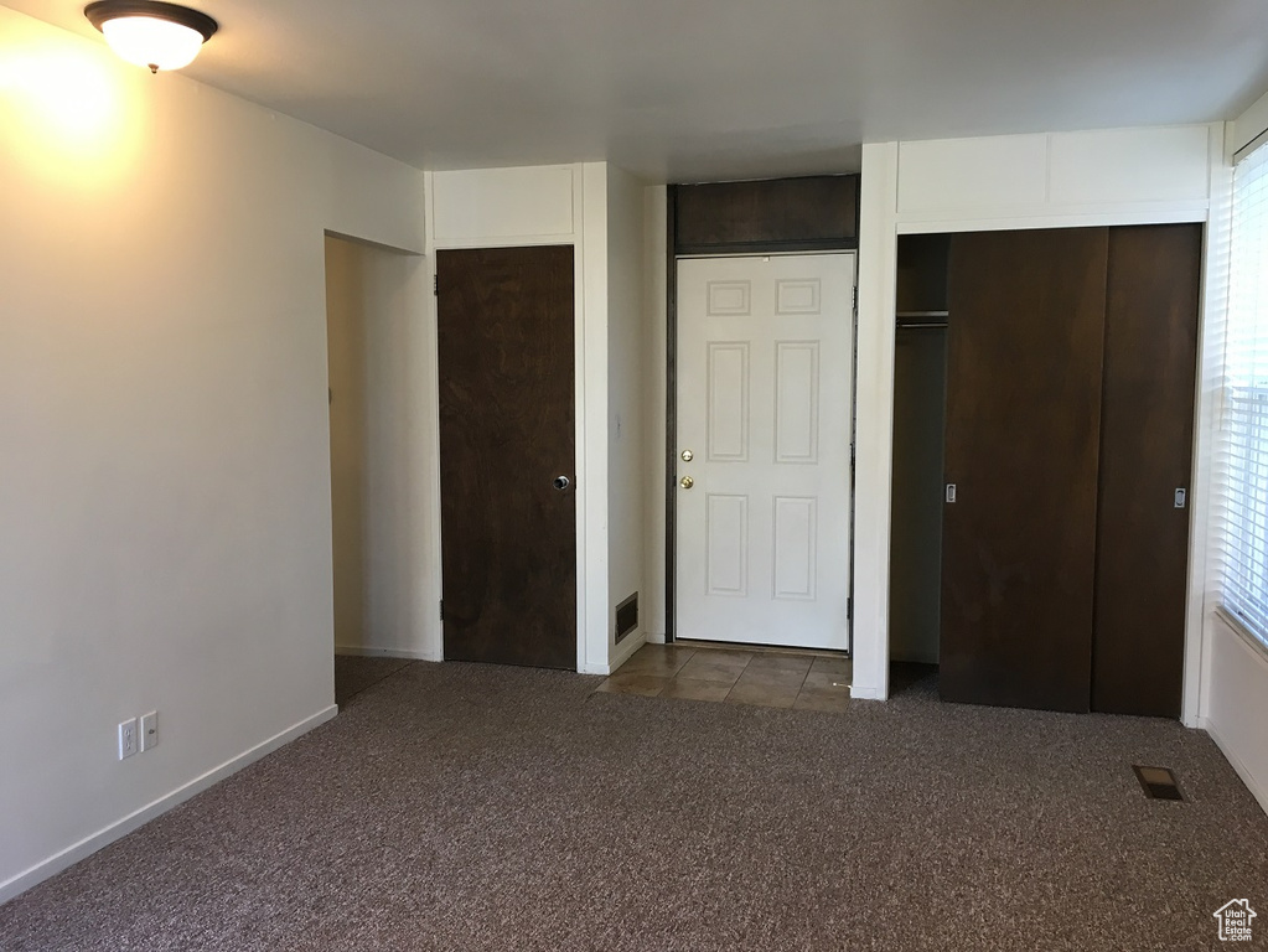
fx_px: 1063
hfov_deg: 61.6
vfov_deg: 48.3
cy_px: 476
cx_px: 634
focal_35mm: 29
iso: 64
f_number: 2.2
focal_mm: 4.15
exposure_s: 1/30
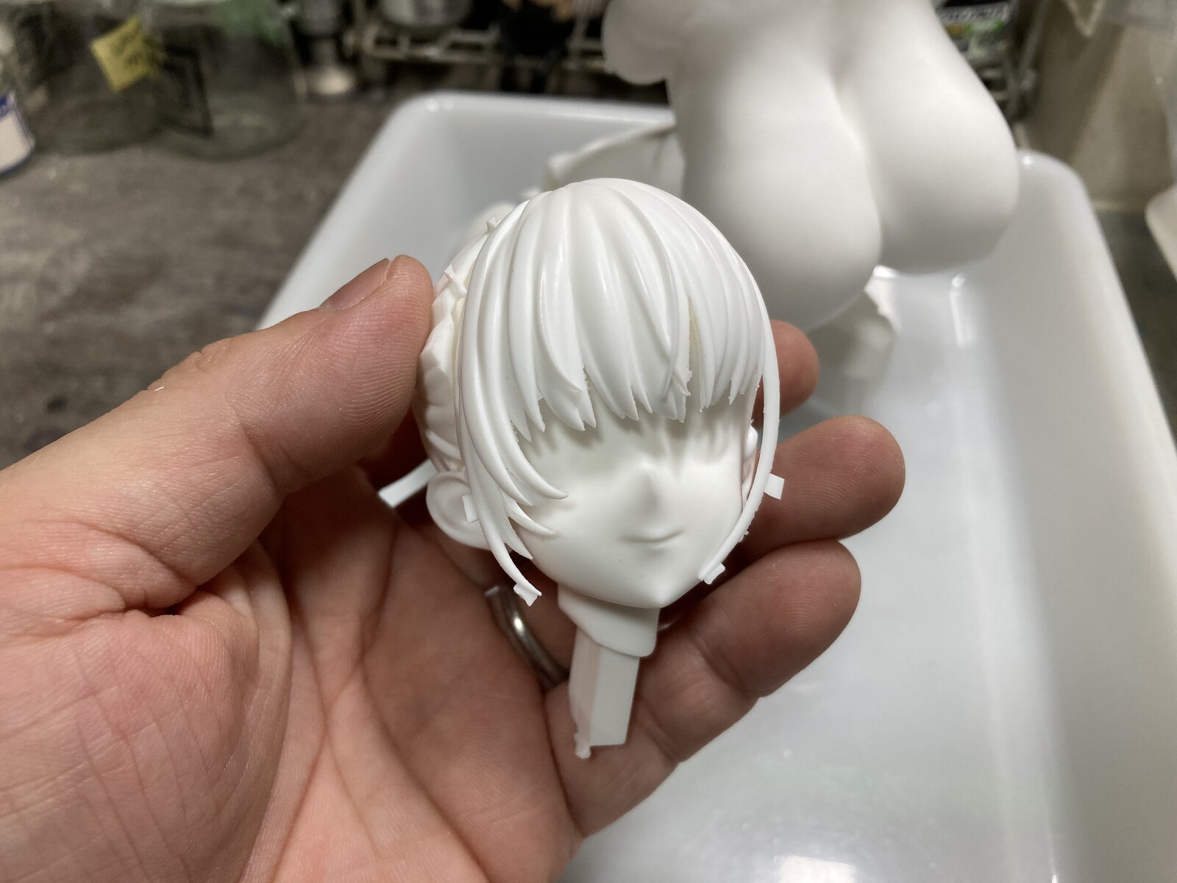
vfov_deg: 49.7
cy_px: 442
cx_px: 588
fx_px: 952
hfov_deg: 63.4
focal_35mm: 28
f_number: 1.8
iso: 64
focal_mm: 3.99
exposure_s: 1/112
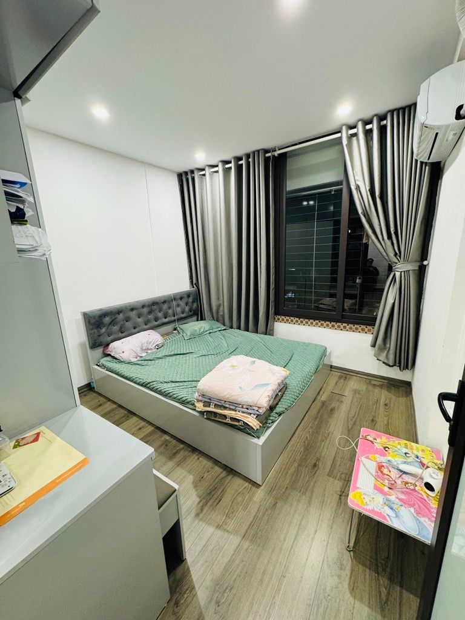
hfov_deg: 85.7
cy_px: 310
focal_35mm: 14
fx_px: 251
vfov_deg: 102.1
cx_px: 232
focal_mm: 2.22
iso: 200
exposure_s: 1/50
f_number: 2.2
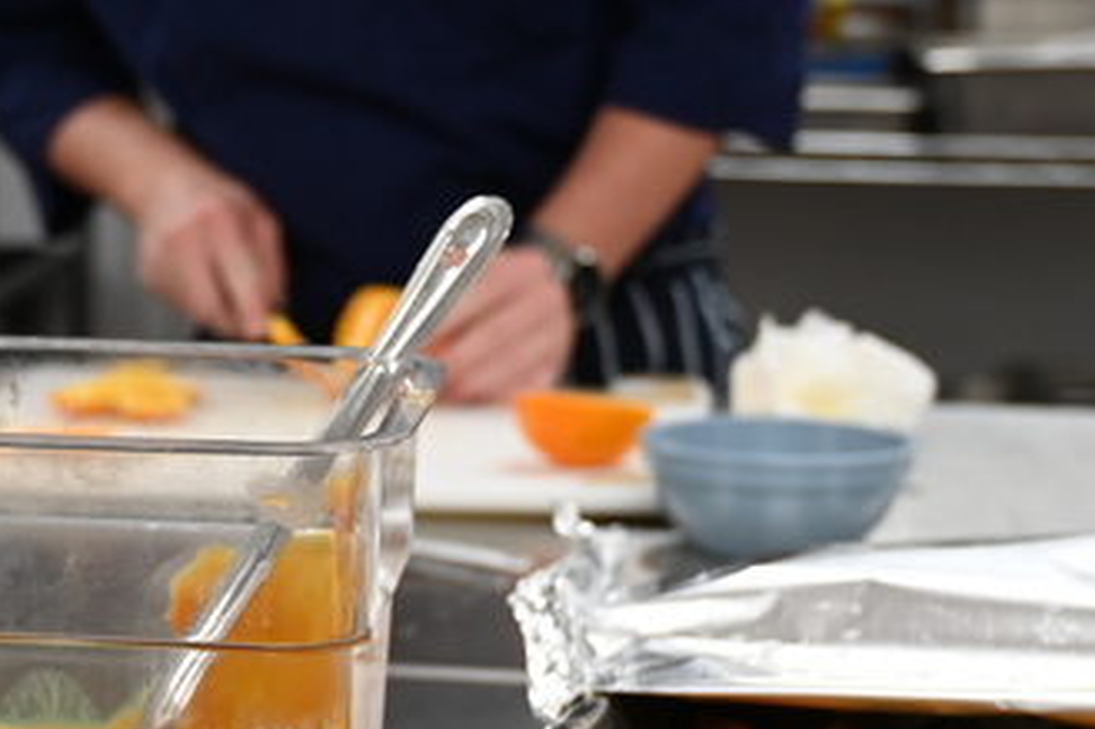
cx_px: 303
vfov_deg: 11.9
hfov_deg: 17.7
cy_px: 335
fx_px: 3496
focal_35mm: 115
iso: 640
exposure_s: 1/125
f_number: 4
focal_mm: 37
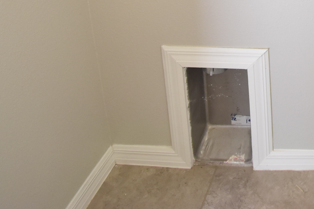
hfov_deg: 37.0
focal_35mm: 44
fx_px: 384
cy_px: -96
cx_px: 351
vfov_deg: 24.4
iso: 800
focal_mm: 10
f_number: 3.5
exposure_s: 1/20
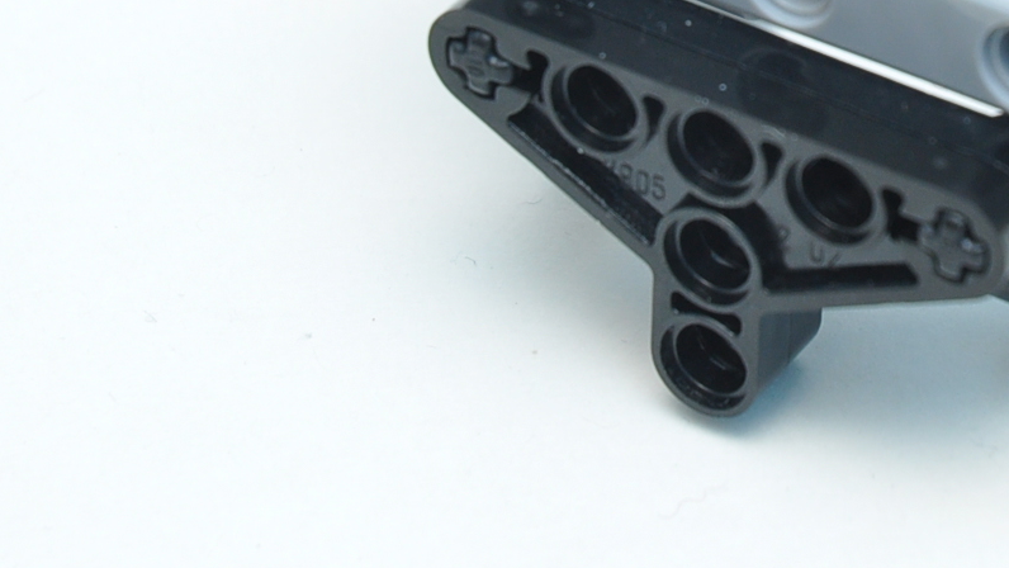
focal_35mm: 296
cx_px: 867
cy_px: -65
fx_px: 7920
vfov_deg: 4.1
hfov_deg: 7.3
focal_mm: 70
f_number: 7.1
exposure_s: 1/60
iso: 400
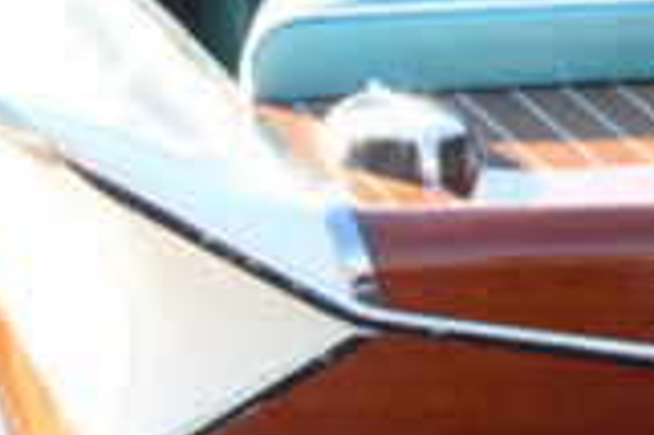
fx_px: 3993
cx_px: 1332
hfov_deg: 8.8
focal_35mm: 220
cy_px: 616
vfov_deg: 6.2
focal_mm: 46
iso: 400
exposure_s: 1/100
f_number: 9
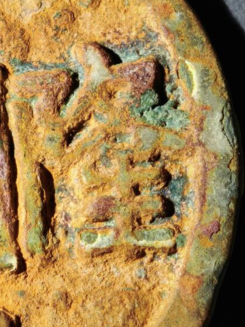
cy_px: 207
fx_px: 3457
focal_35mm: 366
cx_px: -125
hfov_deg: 4.0
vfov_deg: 5.4
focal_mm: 9
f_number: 2
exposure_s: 1/100
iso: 250
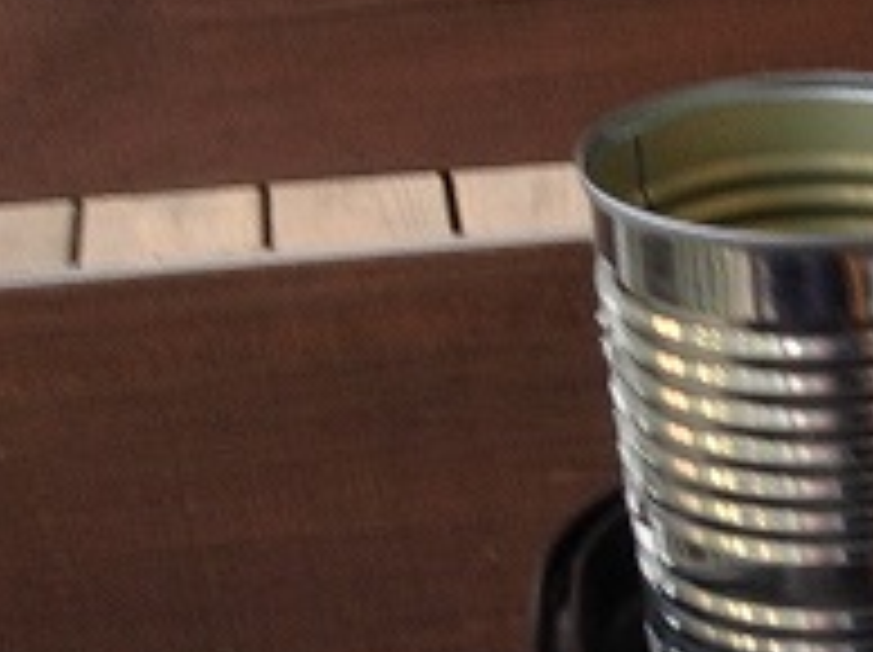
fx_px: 2771
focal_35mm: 110
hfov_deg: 16.4
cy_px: 800
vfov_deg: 13.1
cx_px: 1305
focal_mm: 3.3
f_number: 2.4
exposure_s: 1/30
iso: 32
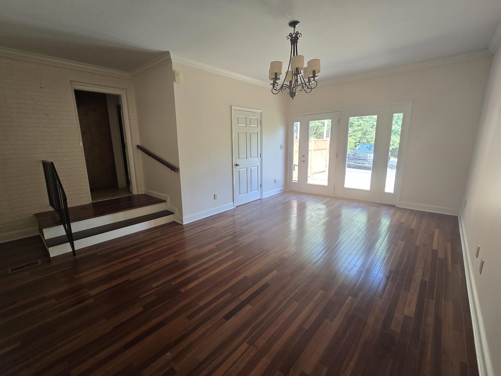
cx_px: 233
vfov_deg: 85.7
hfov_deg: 101.9
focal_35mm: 14
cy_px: 192
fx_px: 203
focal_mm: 2.2
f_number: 2.2
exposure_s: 1/60
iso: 125
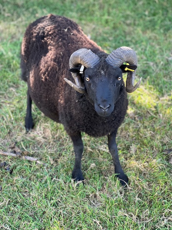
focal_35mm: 77
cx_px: 86
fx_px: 510
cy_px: 115
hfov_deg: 19.1
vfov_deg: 25.3
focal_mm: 9
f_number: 2.8
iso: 160
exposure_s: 1/121
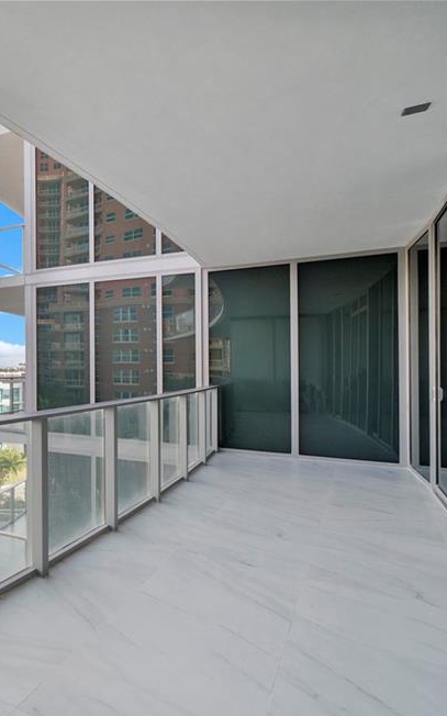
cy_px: 373
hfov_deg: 39.5
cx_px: -68
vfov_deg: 74.8
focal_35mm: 24
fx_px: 468
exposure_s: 1/125
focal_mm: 10
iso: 100
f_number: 11
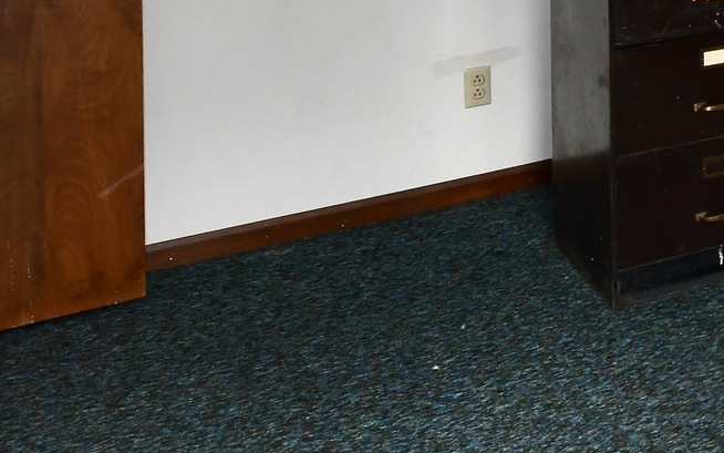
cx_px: 1151
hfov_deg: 23.1
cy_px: -251
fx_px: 1322
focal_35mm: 67
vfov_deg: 17.3
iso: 640
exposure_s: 1/60
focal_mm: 14
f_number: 6.3
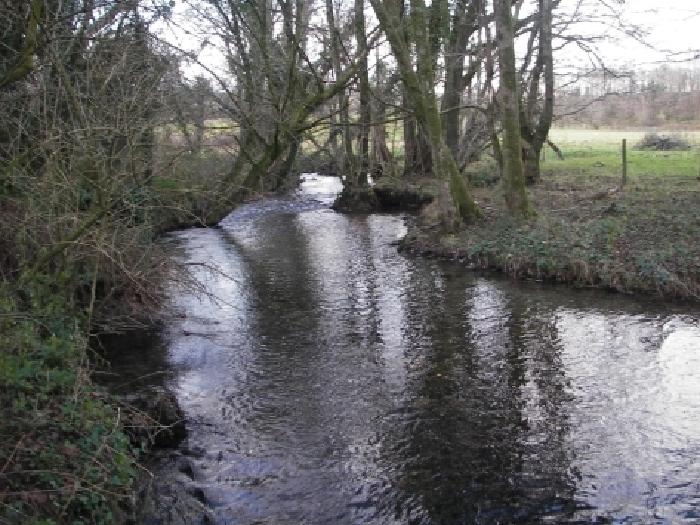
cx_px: 350
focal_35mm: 38
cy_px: 262
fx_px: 769
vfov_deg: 37.7
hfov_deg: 49.0
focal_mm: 6.3
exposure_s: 1/30
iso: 64
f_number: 3.3
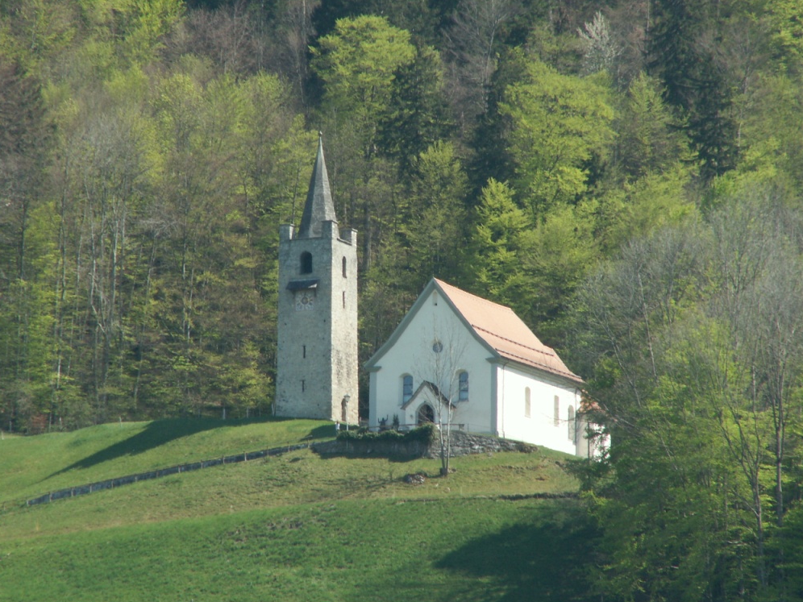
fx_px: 8606
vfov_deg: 4.0
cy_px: 298
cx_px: 392
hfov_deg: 5.3
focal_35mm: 371
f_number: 7.1
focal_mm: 59.81
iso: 50
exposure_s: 1/100
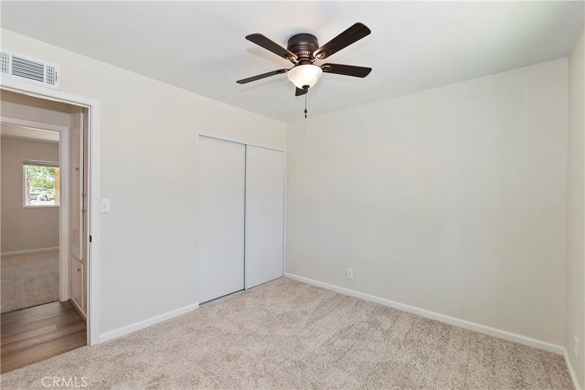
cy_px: 195
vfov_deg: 77.3
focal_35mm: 15
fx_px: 244
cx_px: 292
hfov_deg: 100.4
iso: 160
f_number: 8
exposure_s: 1/30
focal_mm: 10
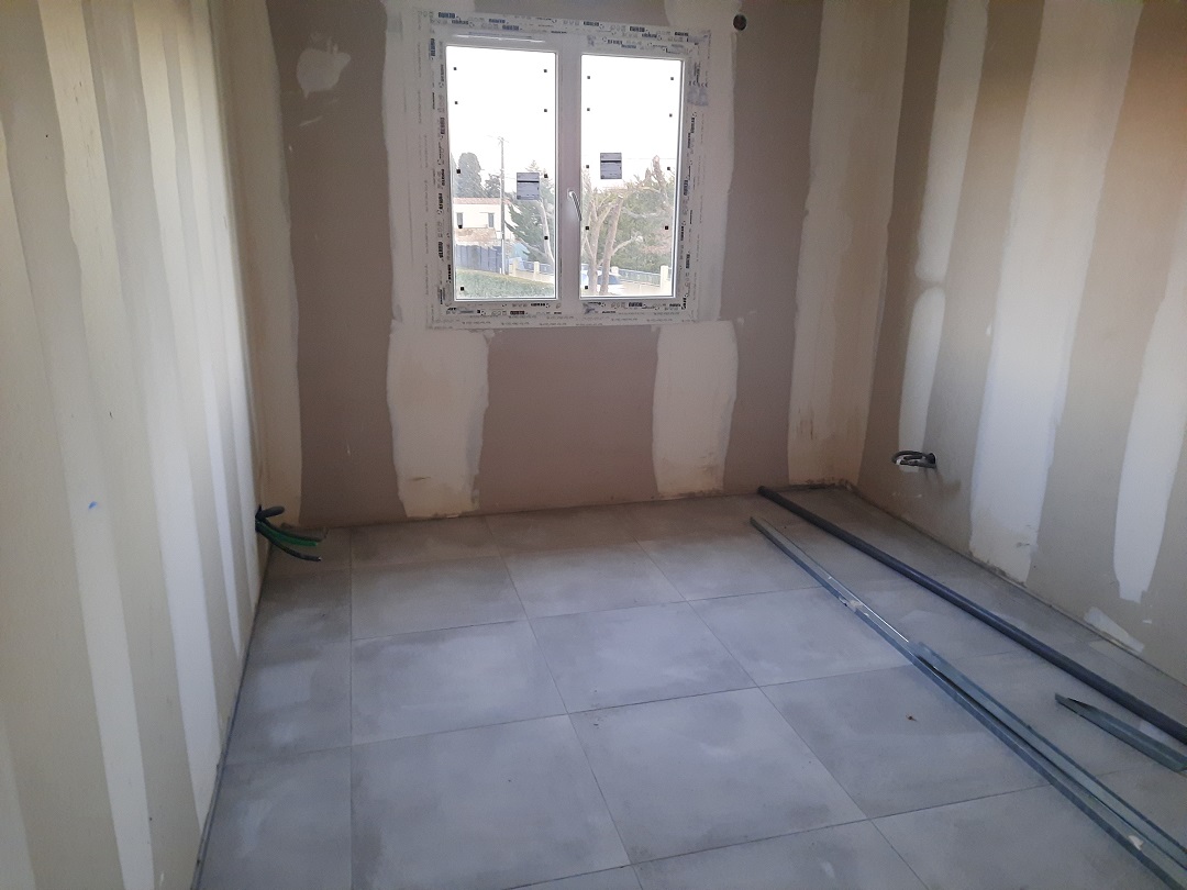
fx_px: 857
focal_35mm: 25
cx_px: 594
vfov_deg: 54.9
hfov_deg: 69.4
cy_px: 445
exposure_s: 1/20
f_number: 2
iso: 640
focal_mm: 4.6
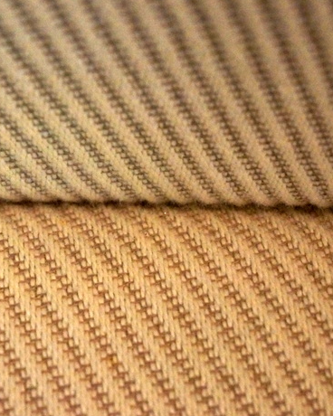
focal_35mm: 118
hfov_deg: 13.0
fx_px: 1450
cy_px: 208
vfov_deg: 16.3
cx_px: 57
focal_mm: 55
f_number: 5.6
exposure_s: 1/60
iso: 3200
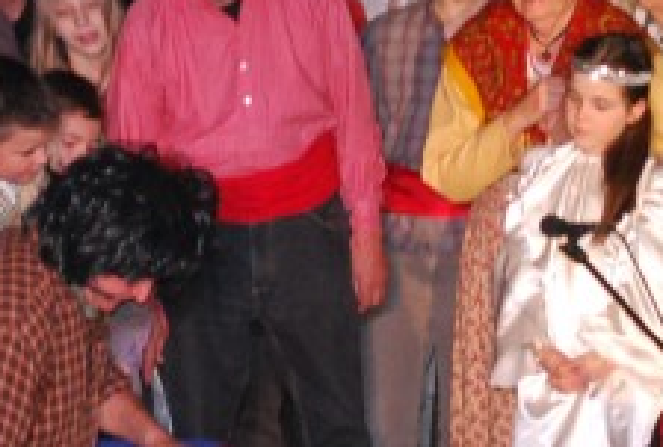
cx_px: 223
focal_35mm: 269
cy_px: 104
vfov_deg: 5.1
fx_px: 4971
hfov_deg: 7.6
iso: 1000
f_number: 5.3
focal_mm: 45
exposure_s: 1/60
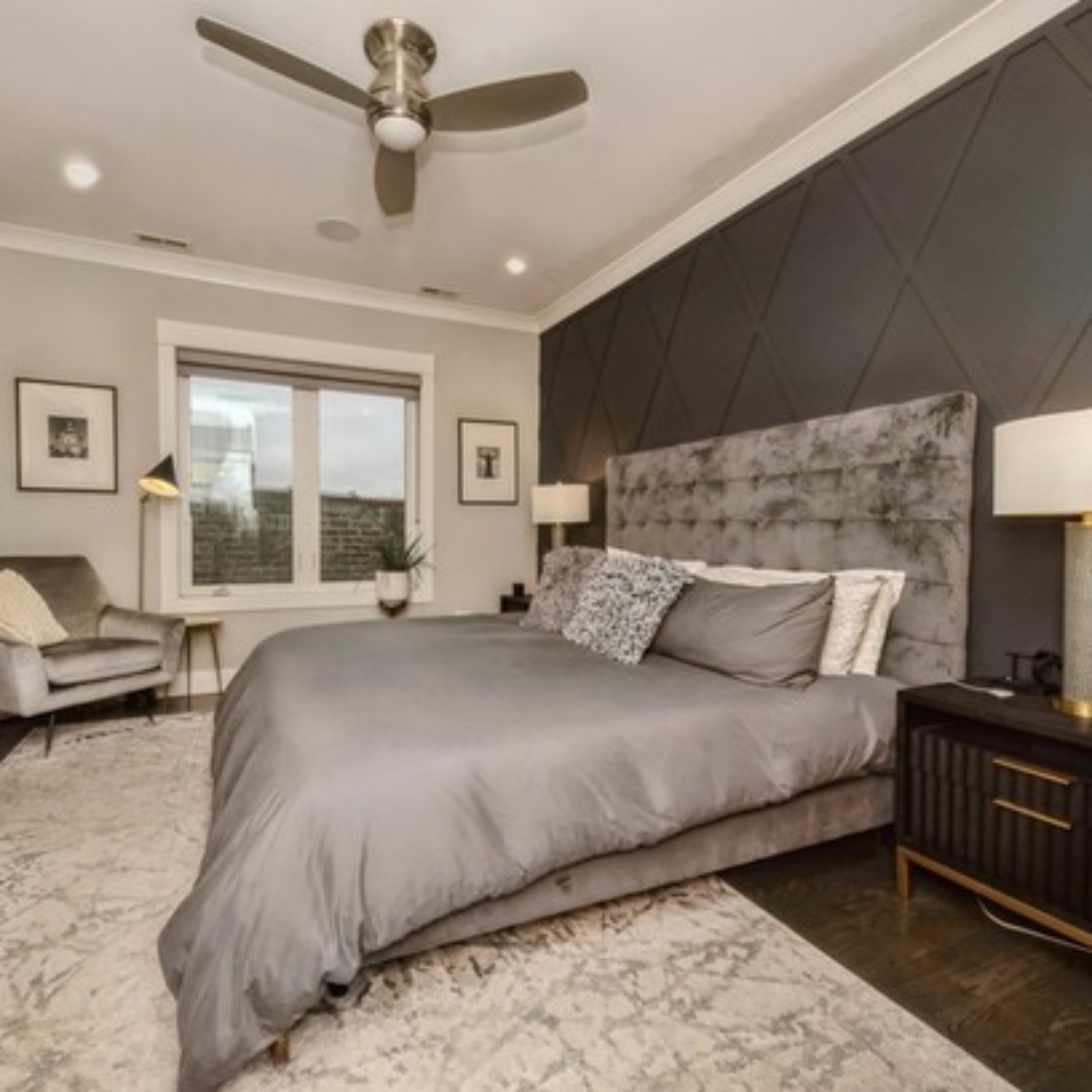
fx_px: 571
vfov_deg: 87.4
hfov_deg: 87.2
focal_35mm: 16
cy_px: 547
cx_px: 492
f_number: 8
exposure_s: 1/125
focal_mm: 12
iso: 200
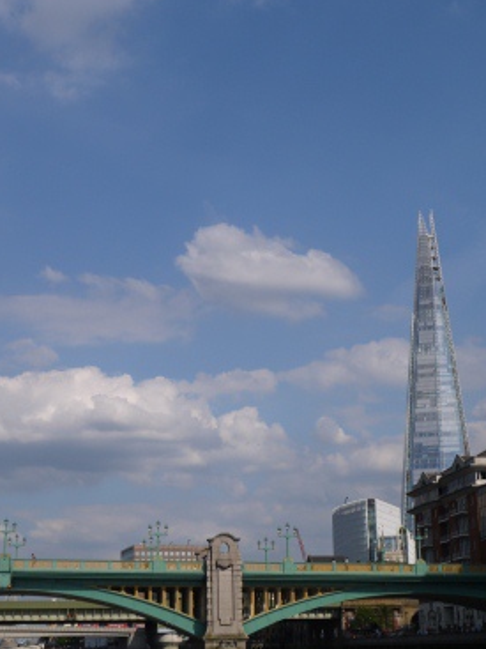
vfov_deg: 29.4
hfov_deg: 22.2
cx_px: 247
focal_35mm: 66
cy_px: 331
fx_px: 1236
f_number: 11
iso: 160
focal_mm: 27
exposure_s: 1/500
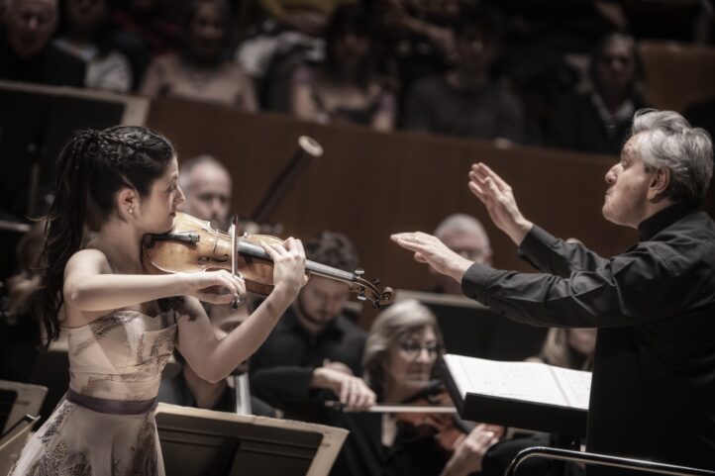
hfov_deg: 5.3
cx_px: 358
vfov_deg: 3.5
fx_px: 7763
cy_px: 238
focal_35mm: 391
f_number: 6.3
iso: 3200
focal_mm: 391
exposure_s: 1/400
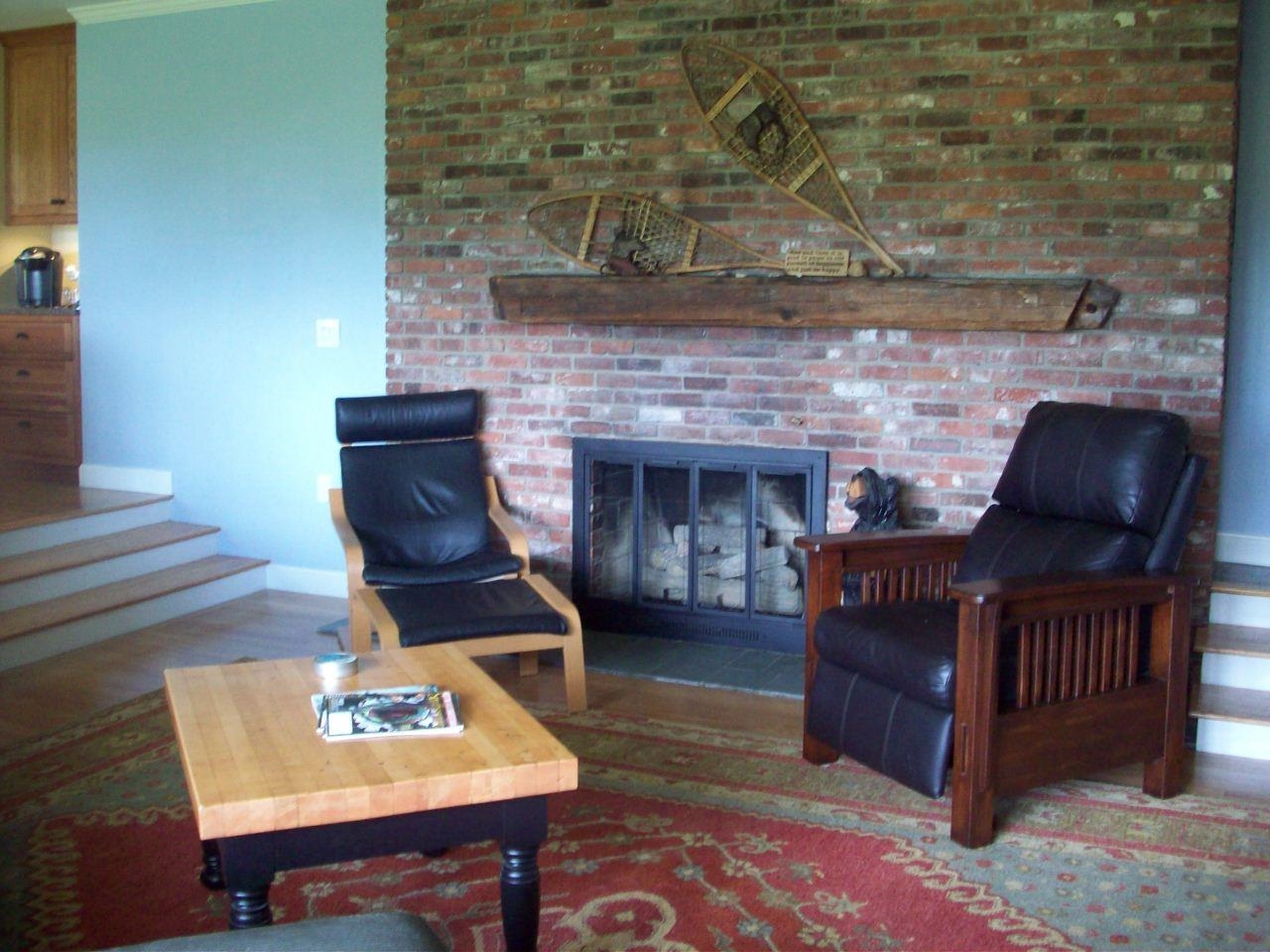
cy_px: 476
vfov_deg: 38.7
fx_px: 1357
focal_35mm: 37
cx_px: 635
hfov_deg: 50.1
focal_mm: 6.2
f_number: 2.8
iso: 160
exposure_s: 1/14.1
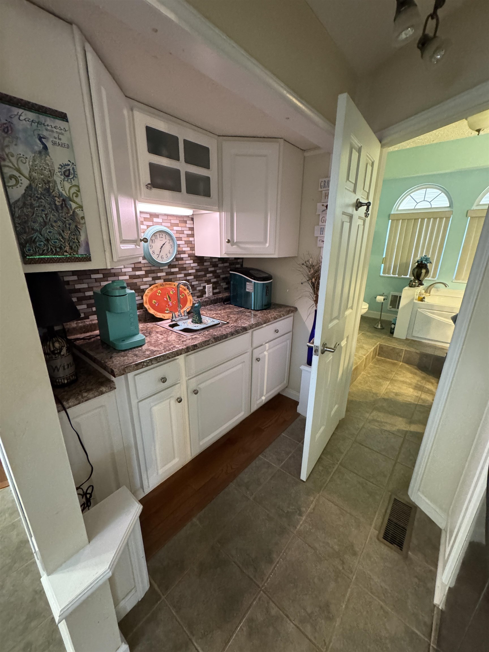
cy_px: 326
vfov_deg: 102.1
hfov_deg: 85.7
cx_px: 244
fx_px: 264
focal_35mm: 14
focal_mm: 2.22
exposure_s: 1/60
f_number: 2.2
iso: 1000
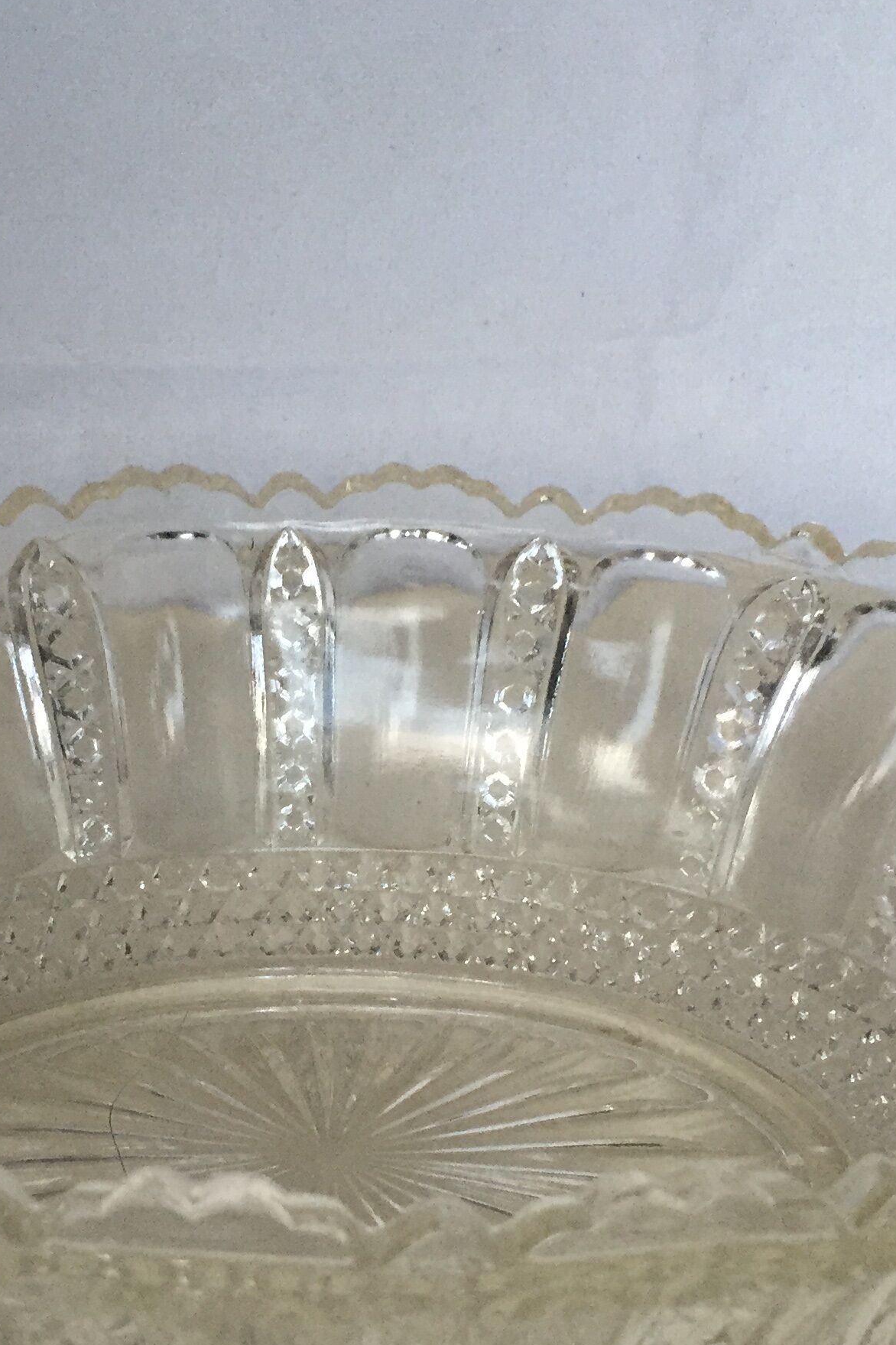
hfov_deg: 24.1
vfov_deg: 35.5
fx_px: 2091
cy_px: 792
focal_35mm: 56
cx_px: 283
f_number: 2.2
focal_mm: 4.15
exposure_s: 1/30
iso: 50
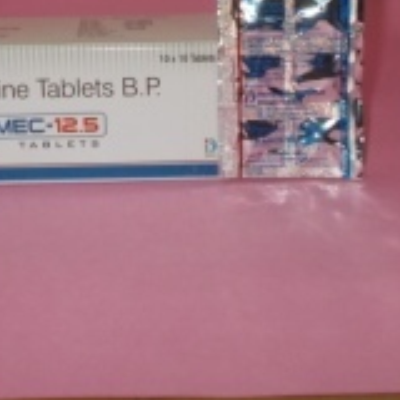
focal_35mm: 84
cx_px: 122
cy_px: -8
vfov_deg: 20.0
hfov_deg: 20.5
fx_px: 1098
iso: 200
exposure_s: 1/25
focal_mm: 6
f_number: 3.6
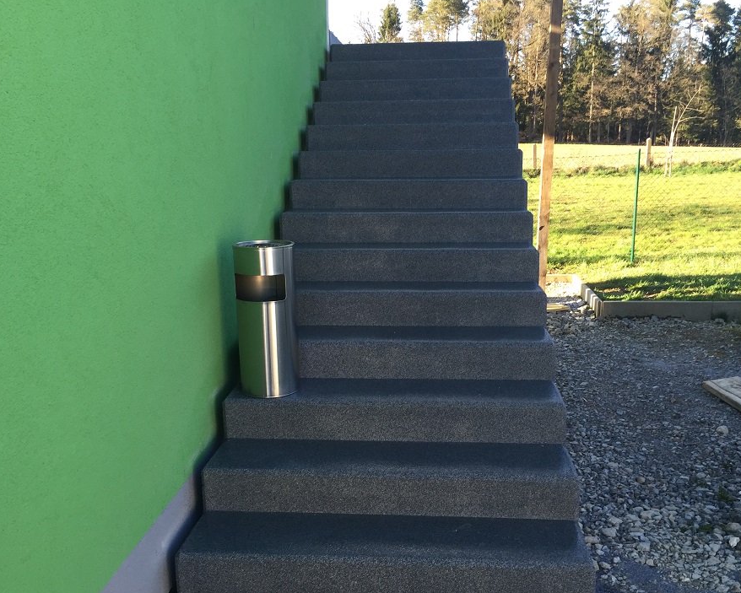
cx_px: 387
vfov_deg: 44.5
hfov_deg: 54.2
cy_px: 321
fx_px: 724
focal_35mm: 33
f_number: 2.2
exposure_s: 1/137
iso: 32
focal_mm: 4.15
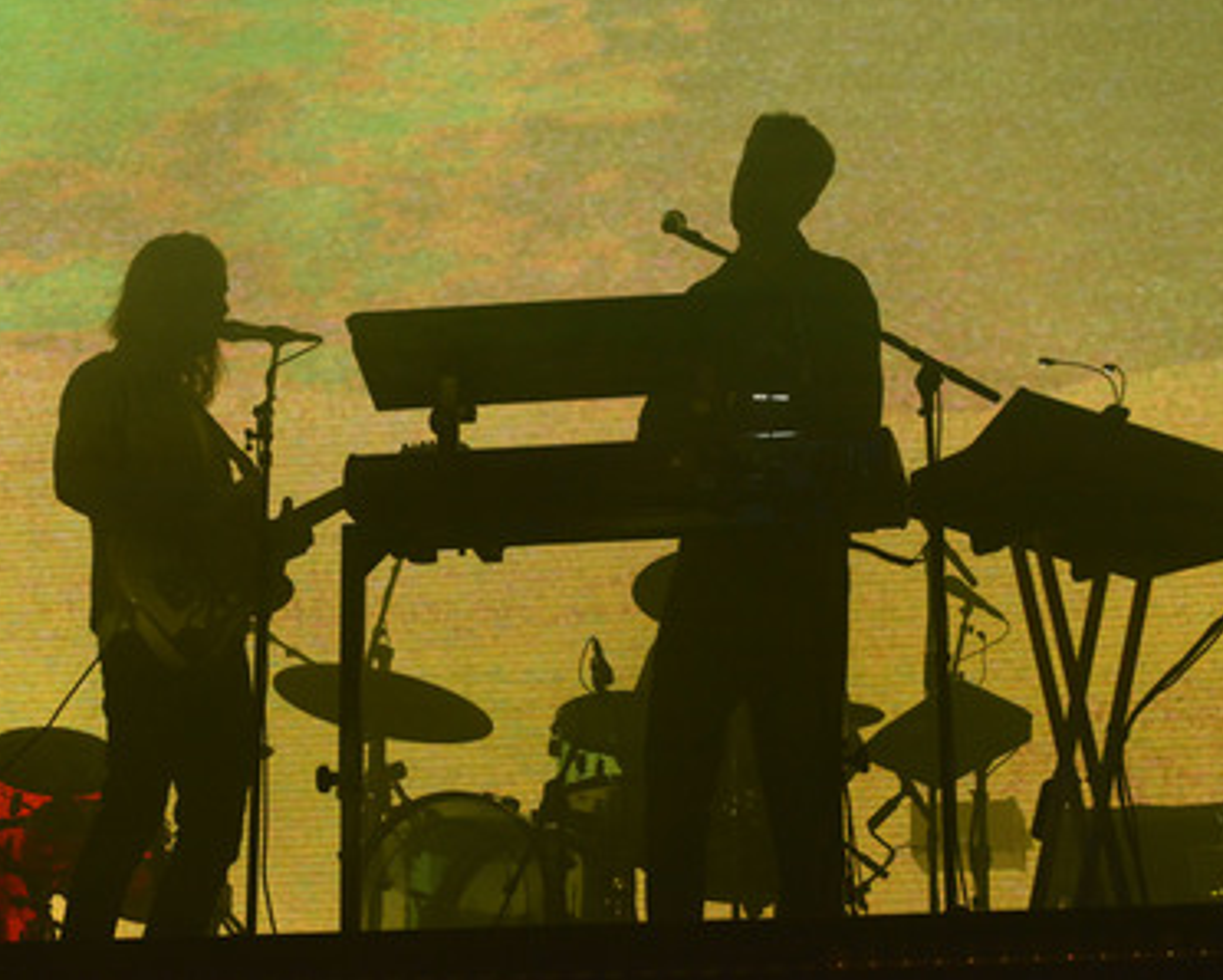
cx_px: 531
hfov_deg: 17.8
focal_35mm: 108
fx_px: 3911
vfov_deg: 14.3
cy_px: 490
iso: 3200
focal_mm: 95
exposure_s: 1/500
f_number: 8
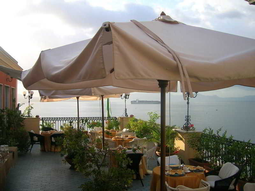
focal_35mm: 35
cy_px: 96
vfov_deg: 40.7
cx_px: 128
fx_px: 258
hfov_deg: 52.6
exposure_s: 1/345
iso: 50
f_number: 2.8
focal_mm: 5.4
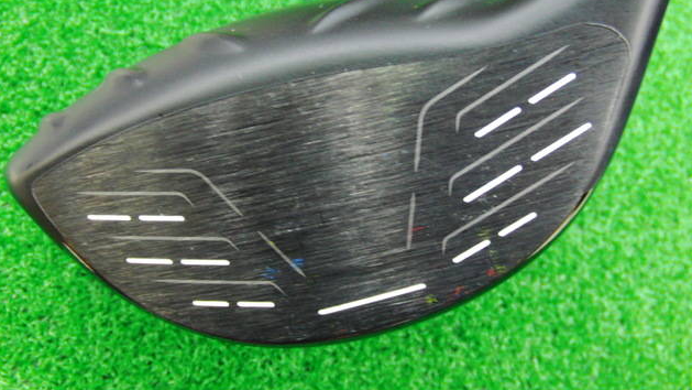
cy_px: 180
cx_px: 341
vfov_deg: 29.0
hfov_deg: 49.4
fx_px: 752
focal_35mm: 41
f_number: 3.6
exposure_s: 1/10
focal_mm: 6.42
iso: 400
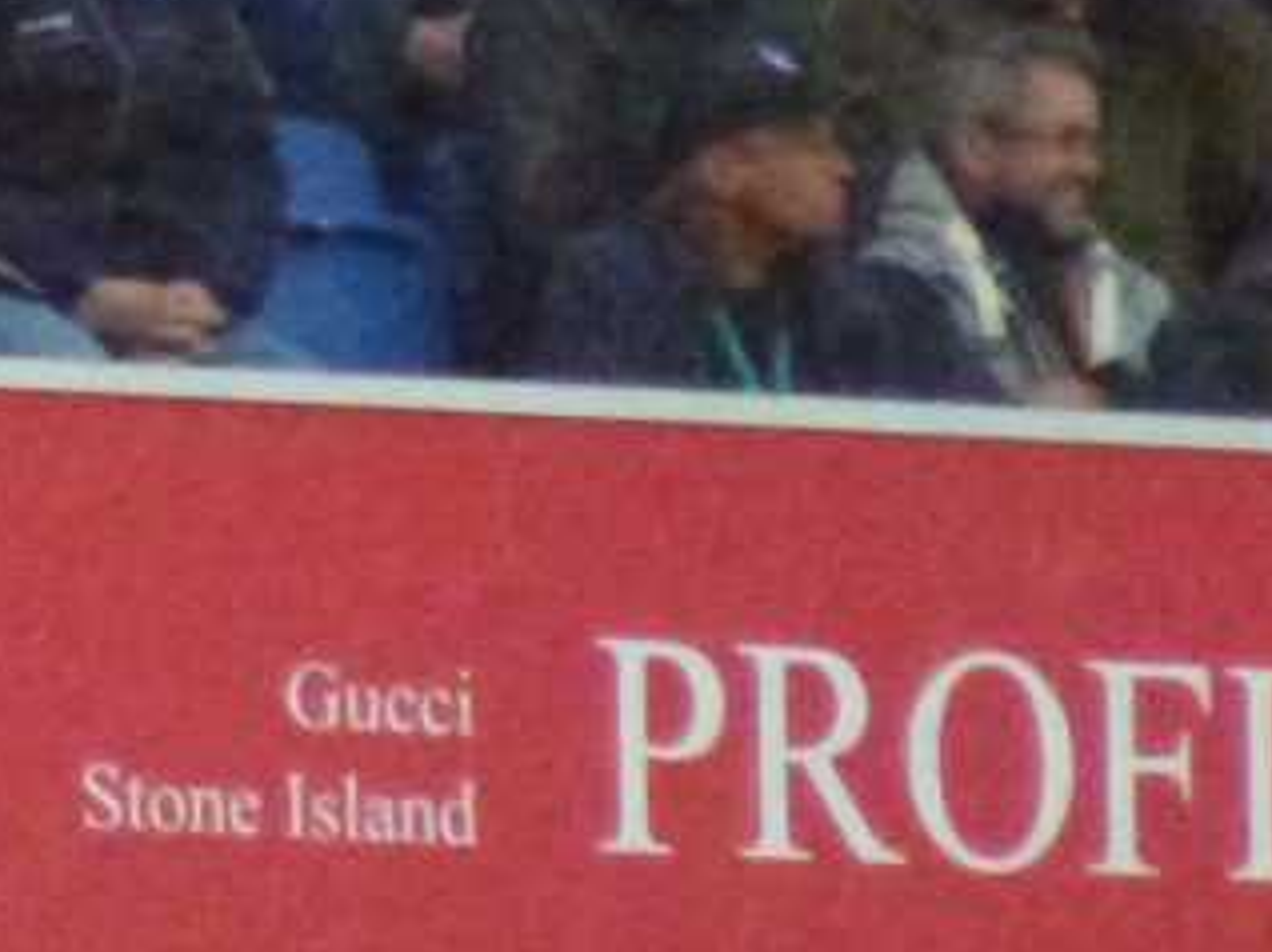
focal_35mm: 1647
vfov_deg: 0.9
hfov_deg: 1.2
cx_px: -1176
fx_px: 60475
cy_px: -384
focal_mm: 58.6
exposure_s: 1/80
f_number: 5.8
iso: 1600
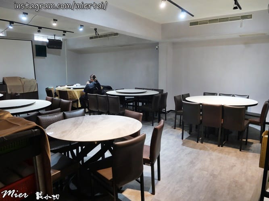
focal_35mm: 24
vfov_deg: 56.8
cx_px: 134
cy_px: 100
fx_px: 186
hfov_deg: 71.6
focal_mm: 12
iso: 1250
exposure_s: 1/60
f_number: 3.5
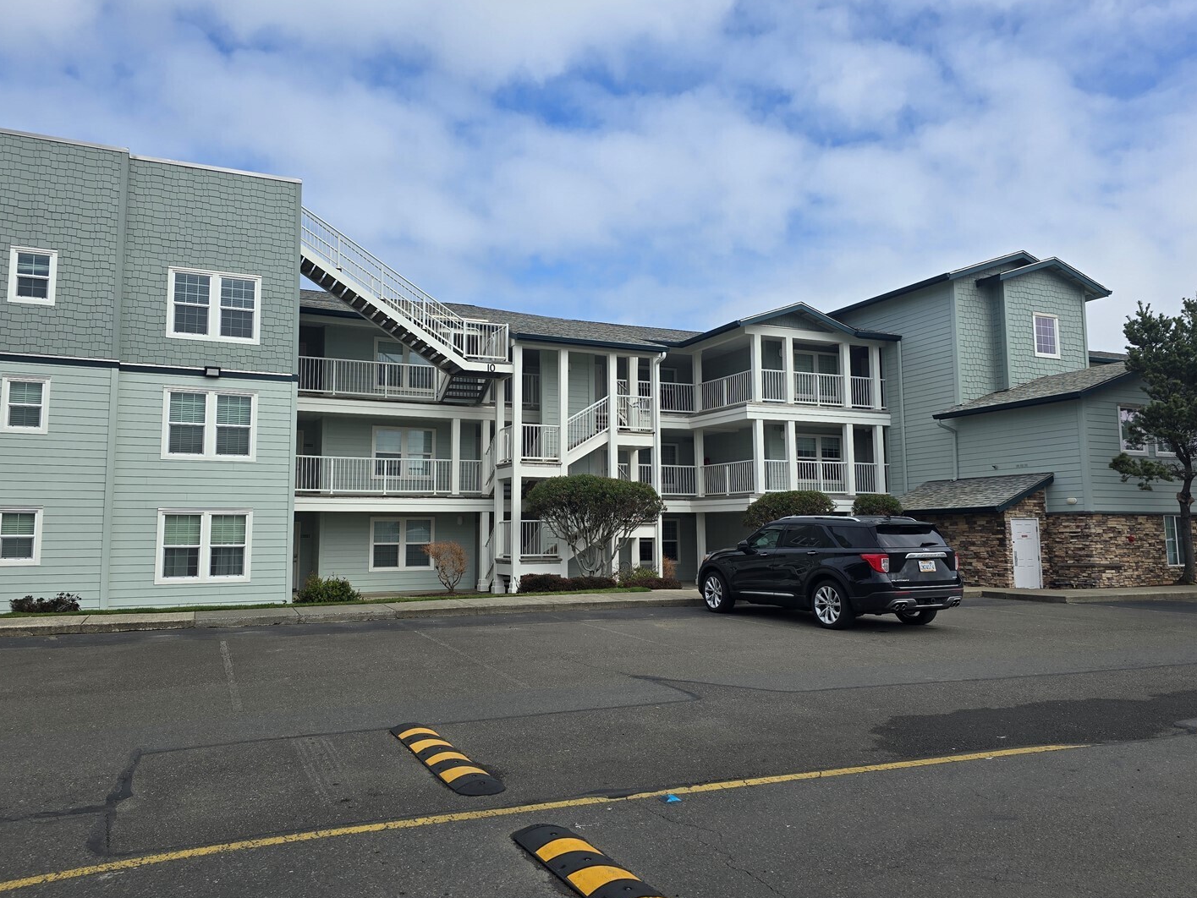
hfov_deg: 67.2
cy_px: 457
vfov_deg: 53.1
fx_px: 899
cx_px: 550
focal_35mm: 26
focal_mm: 6.3
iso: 12
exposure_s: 1/845
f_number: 1.7
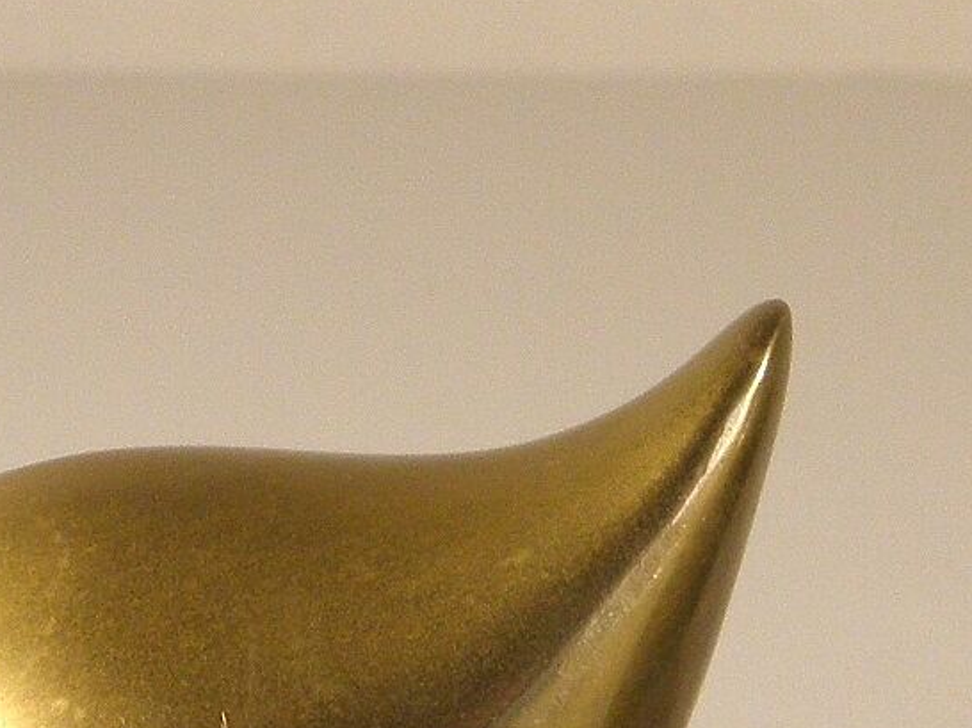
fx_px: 5136
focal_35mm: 183
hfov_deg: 10.8
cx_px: 691
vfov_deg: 8.0
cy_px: -109
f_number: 3.8
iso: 100
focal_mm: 7.1
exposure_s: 1/60
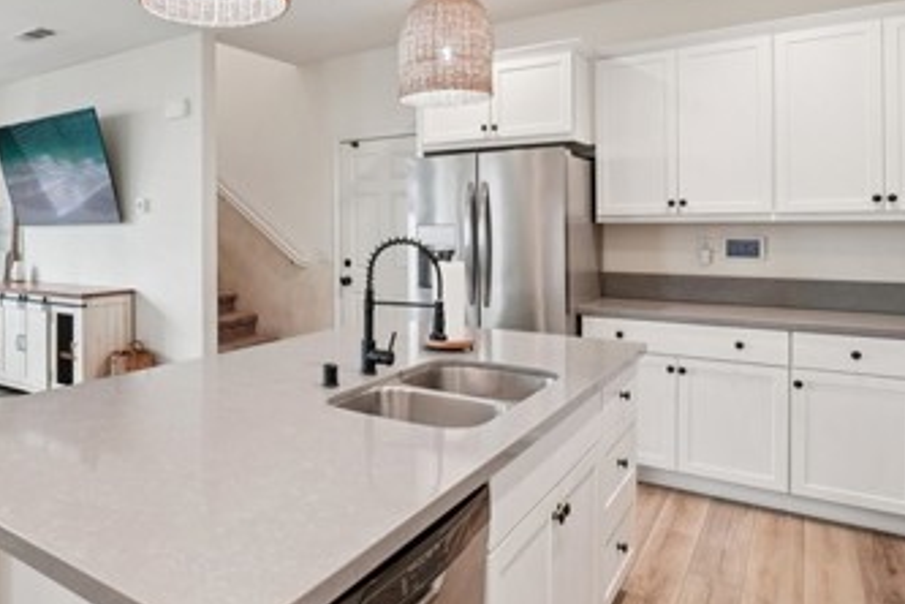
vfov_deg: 50.9
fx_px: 628
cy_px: 237
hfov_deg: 69.3
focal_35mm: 25
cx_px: 296
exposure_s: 1/13
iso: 400
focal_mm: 13
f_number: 8
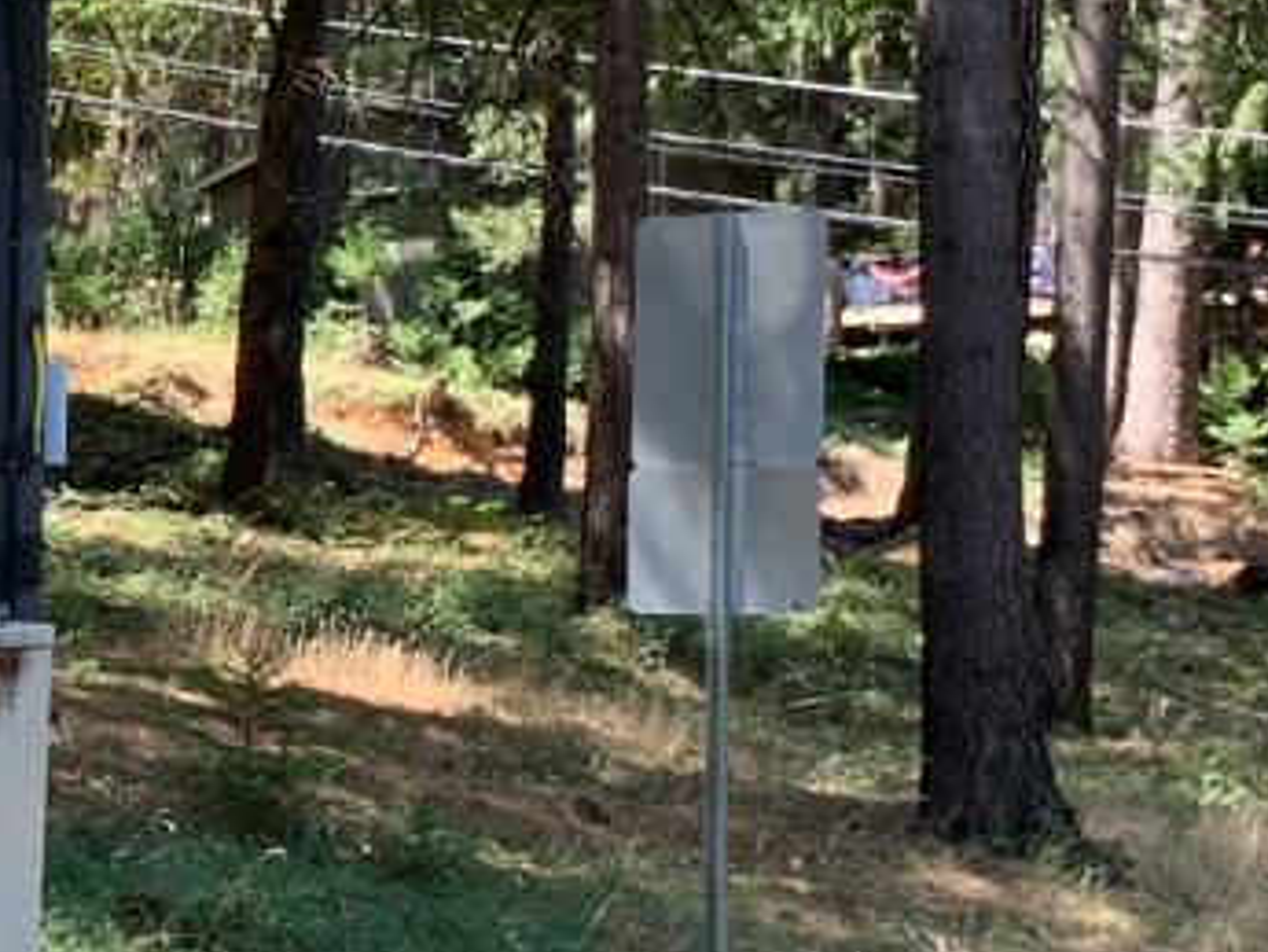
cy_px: 697
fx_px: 4141
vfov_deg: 13.1
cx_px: -426
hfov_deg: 16.4
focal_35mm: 113
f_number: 1.8
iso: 25
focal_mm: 4.25
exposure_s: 1/122
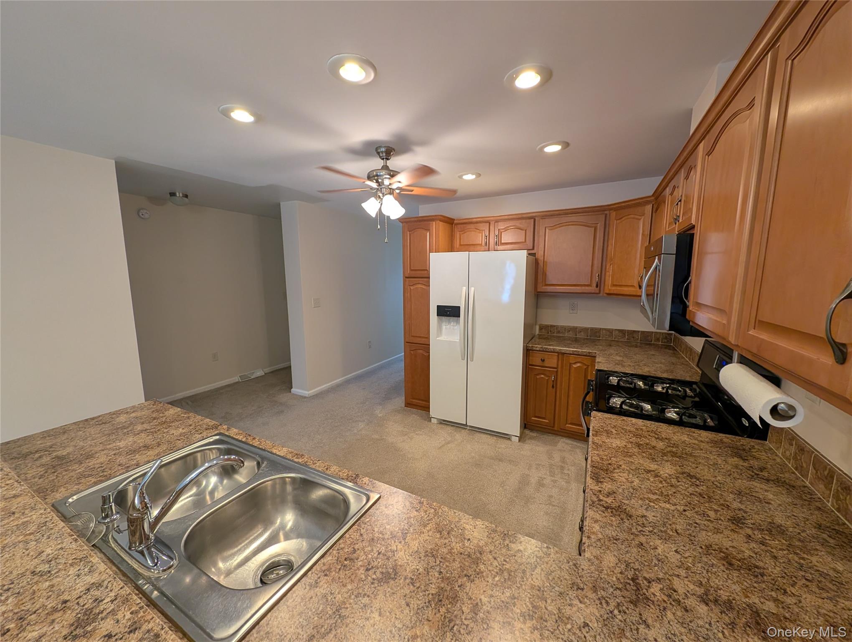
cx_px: 426
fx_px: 296
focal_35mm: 12
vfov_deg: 94.6
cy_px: 321
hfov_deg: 110.5
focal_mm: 2.23
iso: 108
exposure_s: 1/60
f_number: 1.95
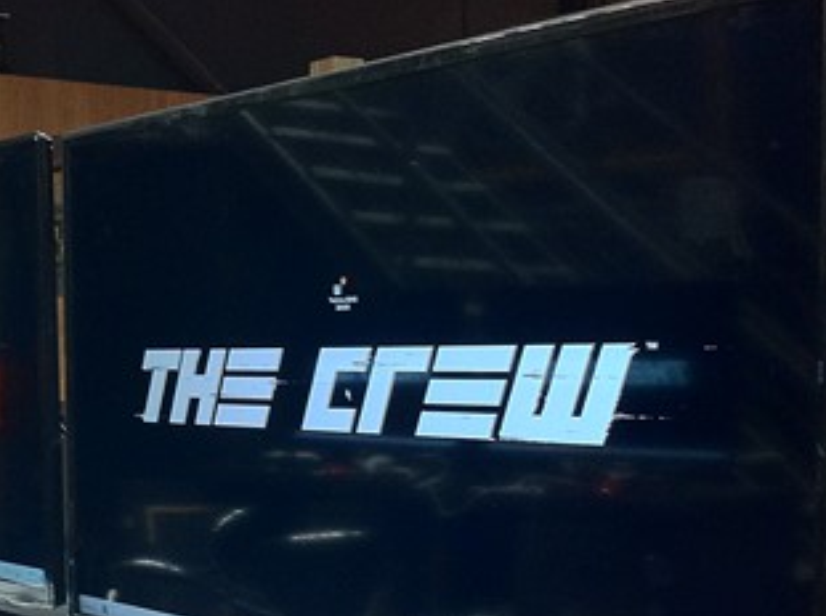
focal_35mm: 72
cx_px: 165
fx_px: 1715
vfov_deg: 20.2
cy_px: 462
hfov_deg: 26.6
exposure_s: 1/17
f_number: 2.8
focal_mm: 3.85
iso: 200
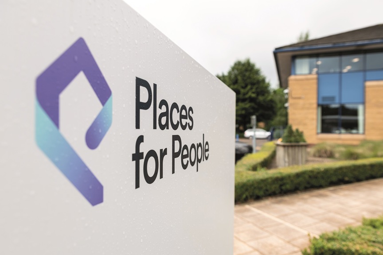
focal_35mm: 25
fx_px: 266
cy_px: 132
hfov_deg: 71.5
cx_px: 185
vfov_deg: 51.3
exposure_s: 1/640
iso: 200
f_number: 4.5
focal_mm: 24
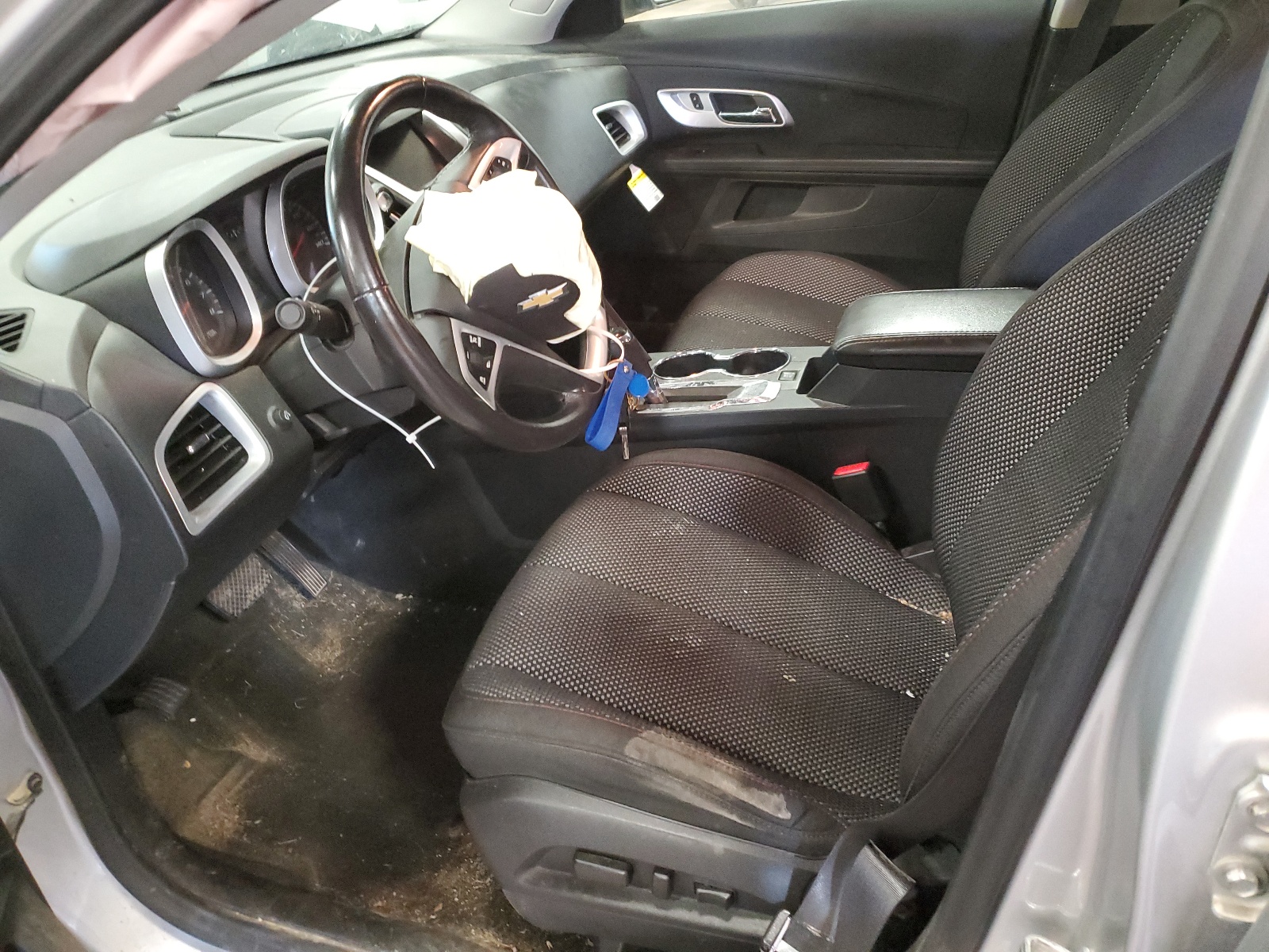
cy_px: 476
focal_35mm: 26
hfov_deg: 67.3
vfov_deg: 53.1
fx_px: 953
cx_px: 634
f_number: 1.5
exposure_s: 1/15
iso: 507
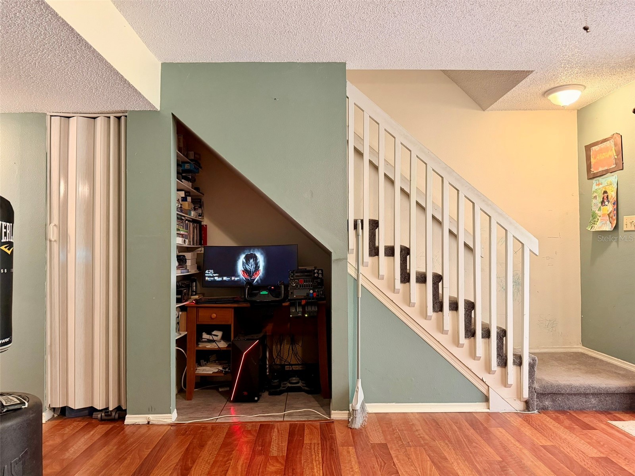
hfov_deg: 71.6
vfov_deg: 56.8
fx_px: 440
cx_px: 318
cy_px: 238
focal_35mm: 24
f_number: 1.78
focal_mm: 6.76
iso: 500
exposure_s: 1/60
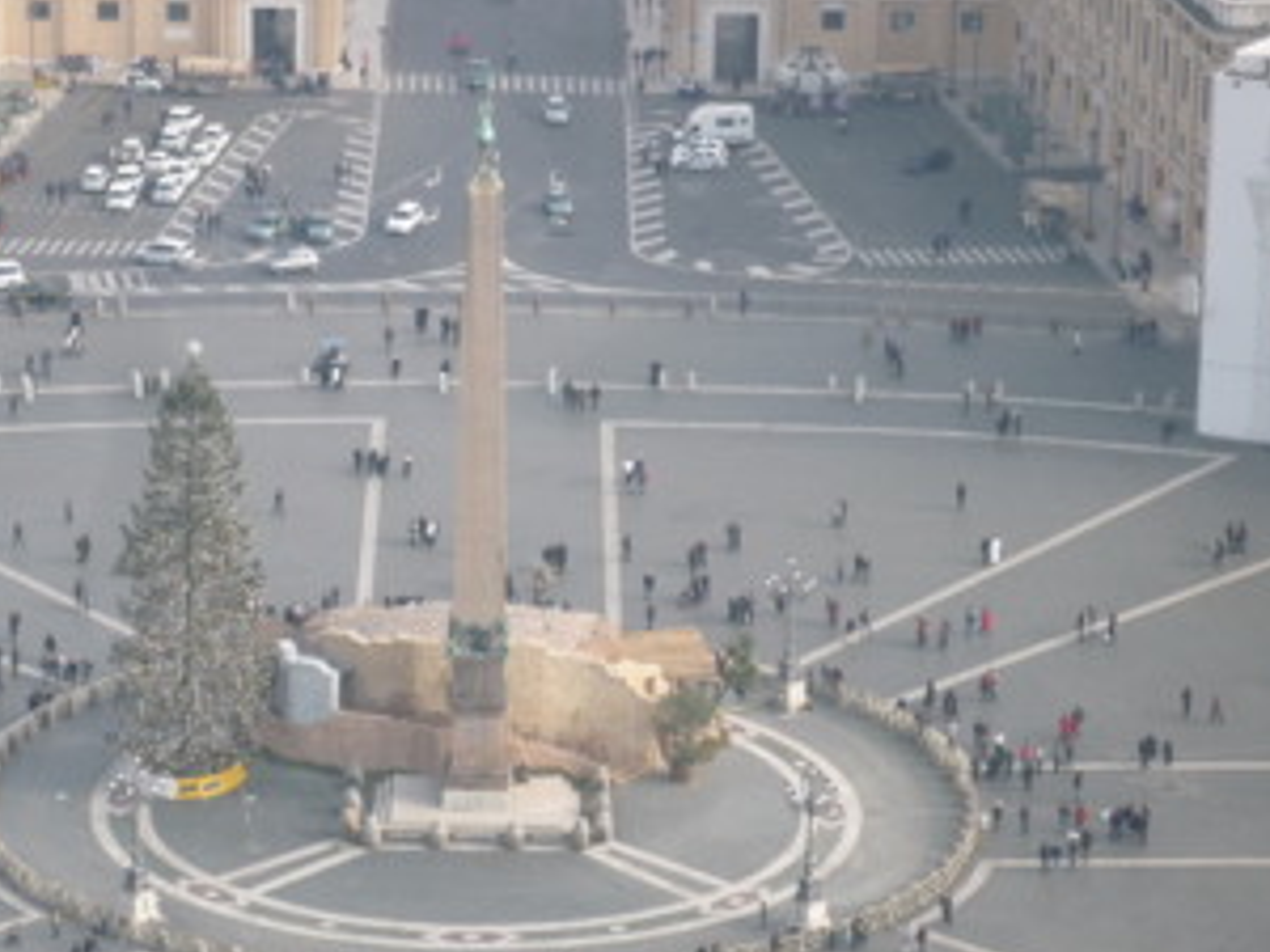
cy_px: 499
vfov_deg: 8.2
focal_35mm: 180
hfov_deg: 11.0
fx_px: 6604
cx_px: 444
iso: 100
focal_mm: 17.6
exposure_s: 1/160
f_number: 5.6
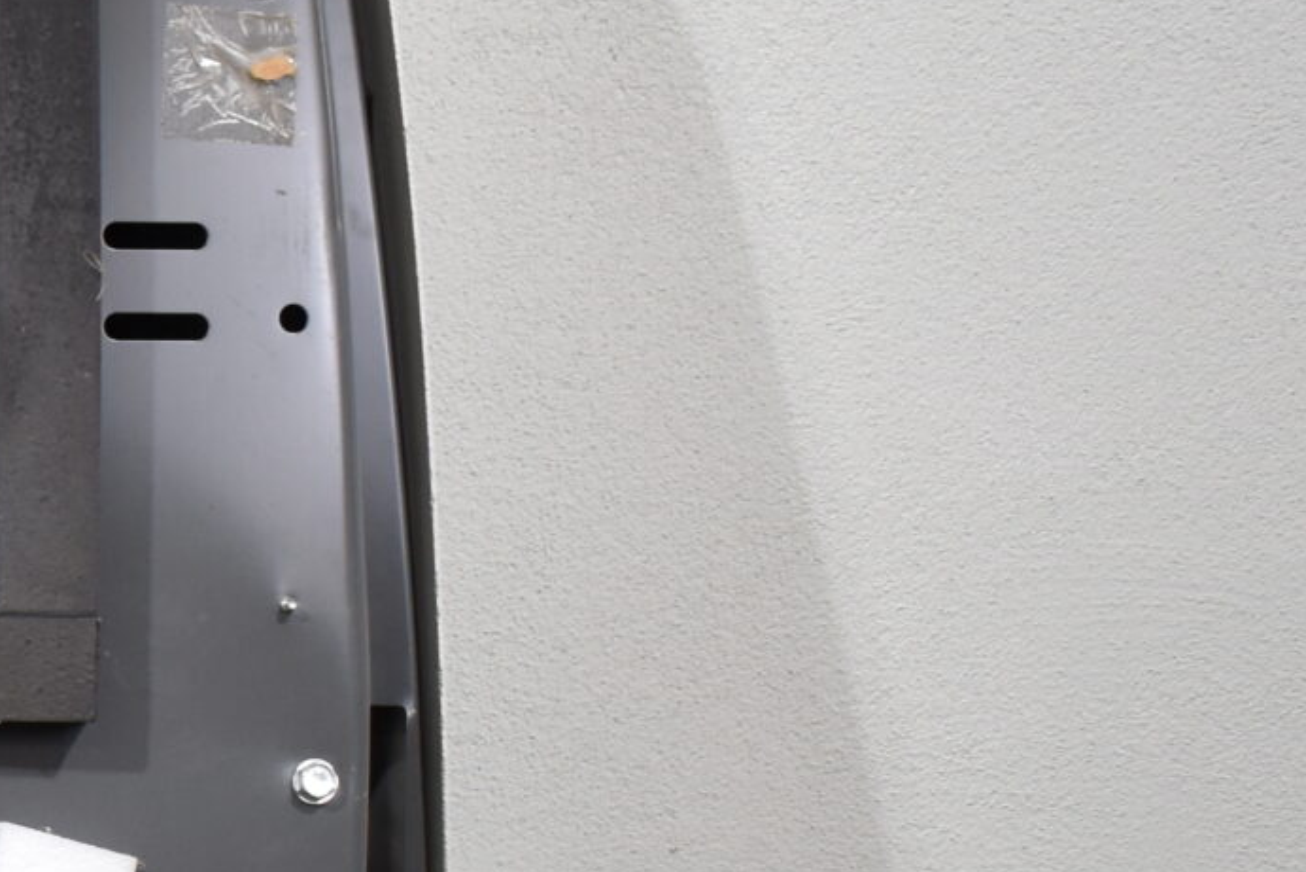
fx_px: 3628
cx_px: -535
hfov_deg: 18.5
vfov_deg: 13.6
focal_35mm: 100
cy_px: 786
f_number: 3.5
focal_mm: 18
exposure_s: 1/250
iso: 720
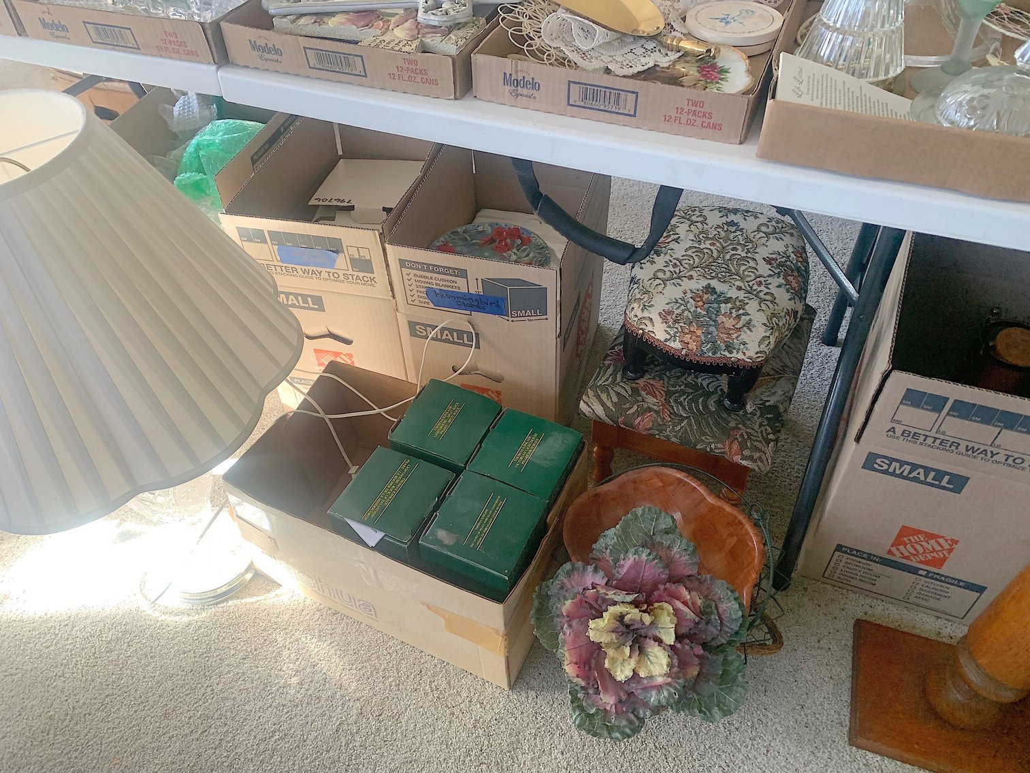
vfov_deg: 53.1
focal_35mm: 26
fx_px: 774
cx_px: 515
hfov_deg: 67.3
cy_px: 386
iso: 125
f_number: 1.8
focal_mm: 4.25
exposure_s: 1/60
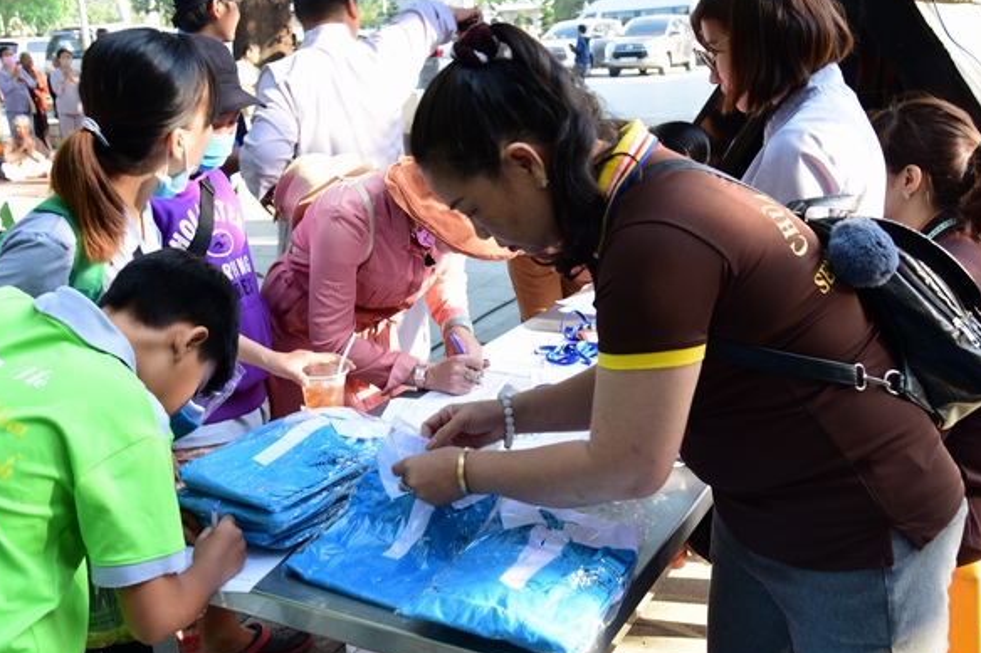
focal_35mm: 39
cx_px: 445
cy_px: 341
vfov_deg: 34.2
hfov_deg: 49.5
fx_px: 1062
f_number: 7.1
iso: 100
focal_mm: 35
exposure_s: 1/25
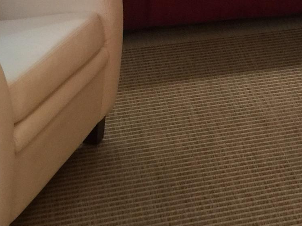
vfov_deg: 12.1
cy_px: -126
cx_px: 380
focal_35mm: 116
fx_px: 1012
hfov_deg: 16.2
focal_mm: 4.15
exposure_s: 1/15
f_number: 2.2
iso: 80
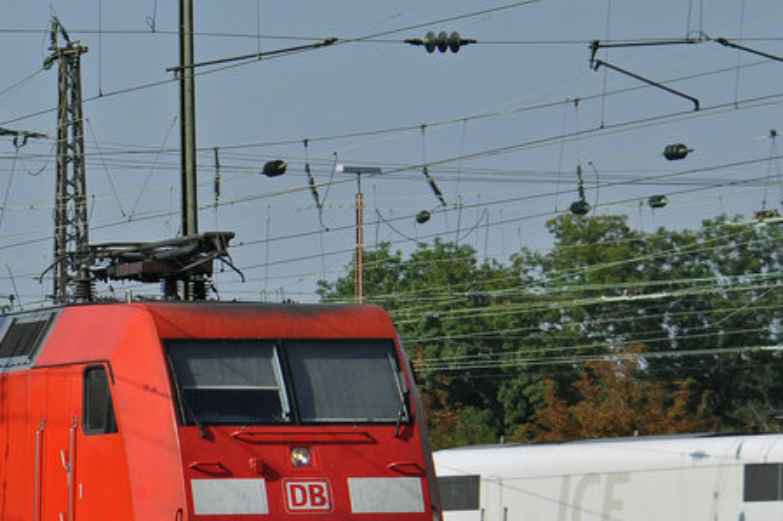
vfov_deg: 4.9
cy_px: 356
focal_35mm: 280
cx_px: -174
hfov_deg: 7.3
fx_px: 6083
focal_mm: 70
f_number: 7.1
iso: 200
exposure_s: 1/1000
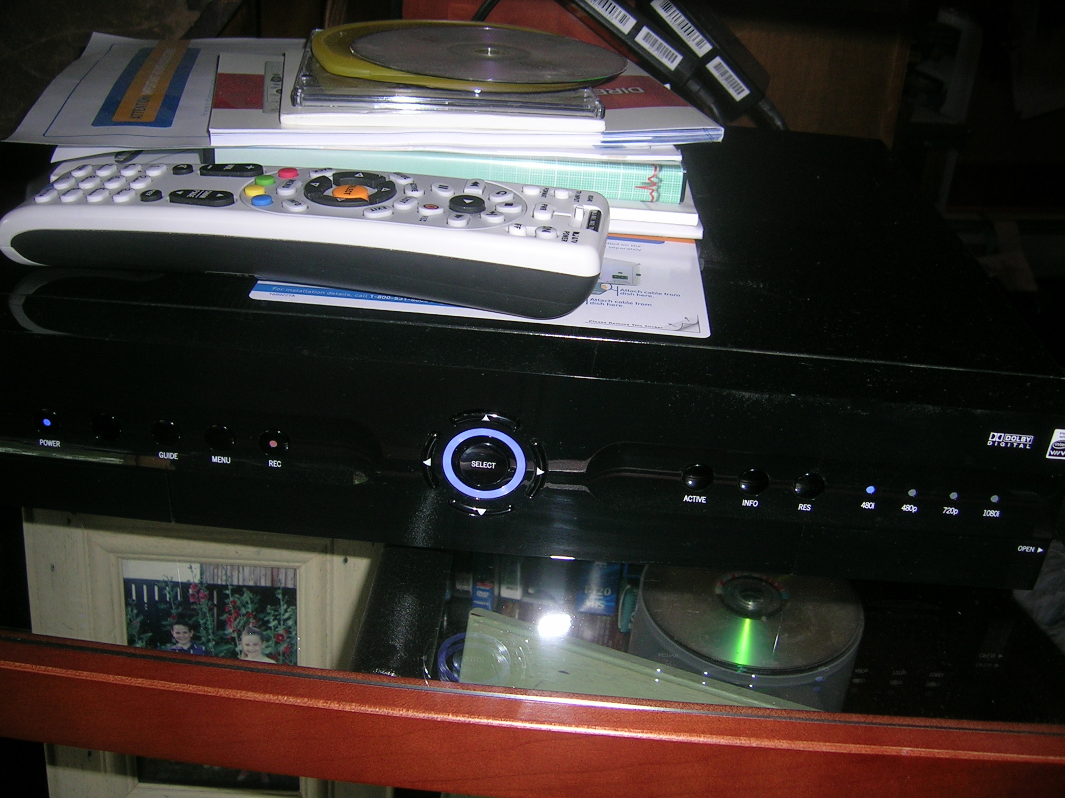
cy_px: 399
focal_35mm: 35
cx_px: 532
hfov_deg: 52.6
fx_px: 1077
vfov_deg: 40.7
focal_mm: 5.4
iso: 50
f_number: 2.8
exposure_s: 1/60.1
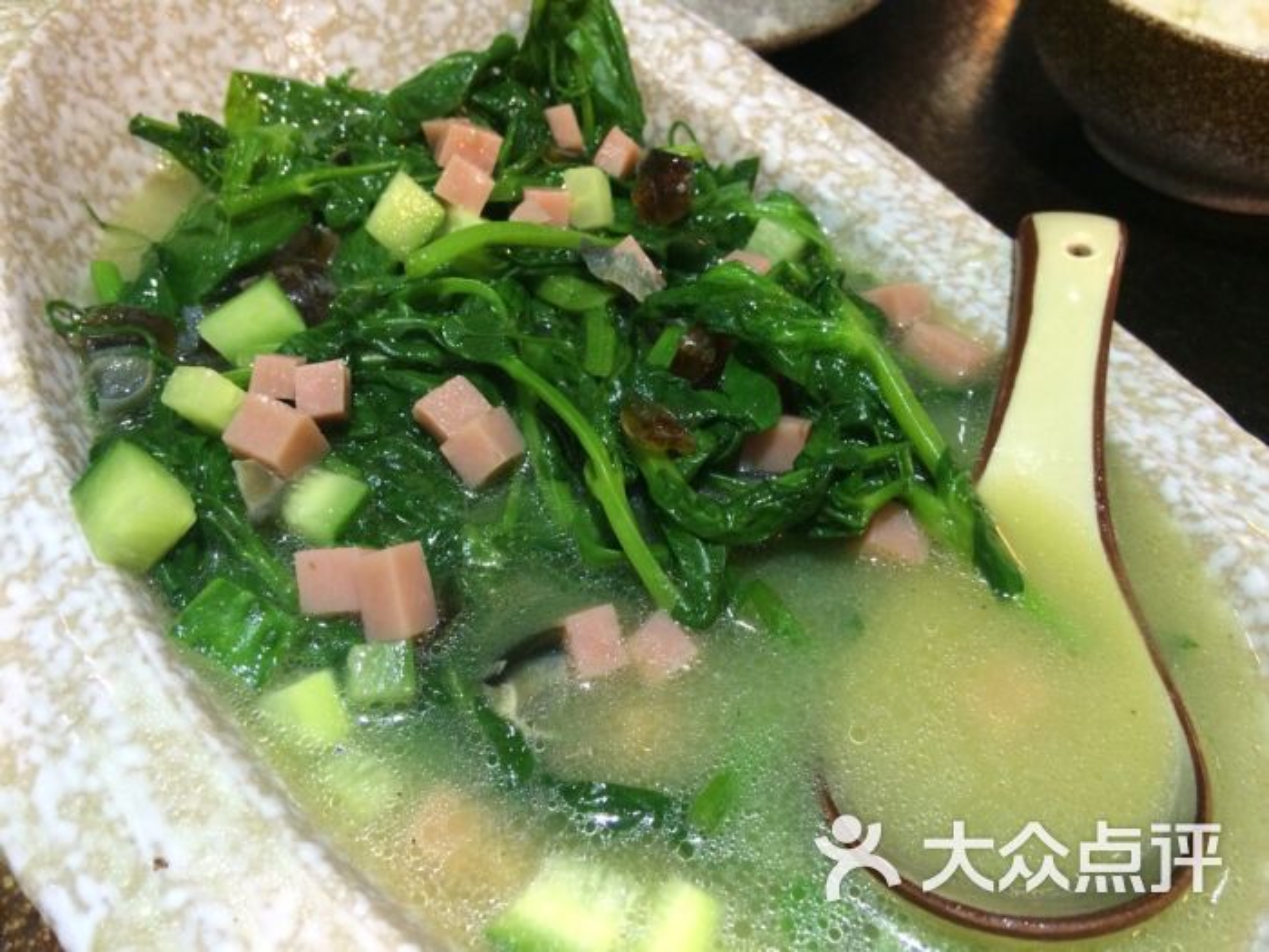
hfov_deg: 61.7
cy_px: 476
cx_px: 634
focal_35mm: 29
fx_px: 1063
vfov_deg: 48.2
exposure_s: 1/30
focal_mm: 4.15
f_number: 2.2
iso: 160
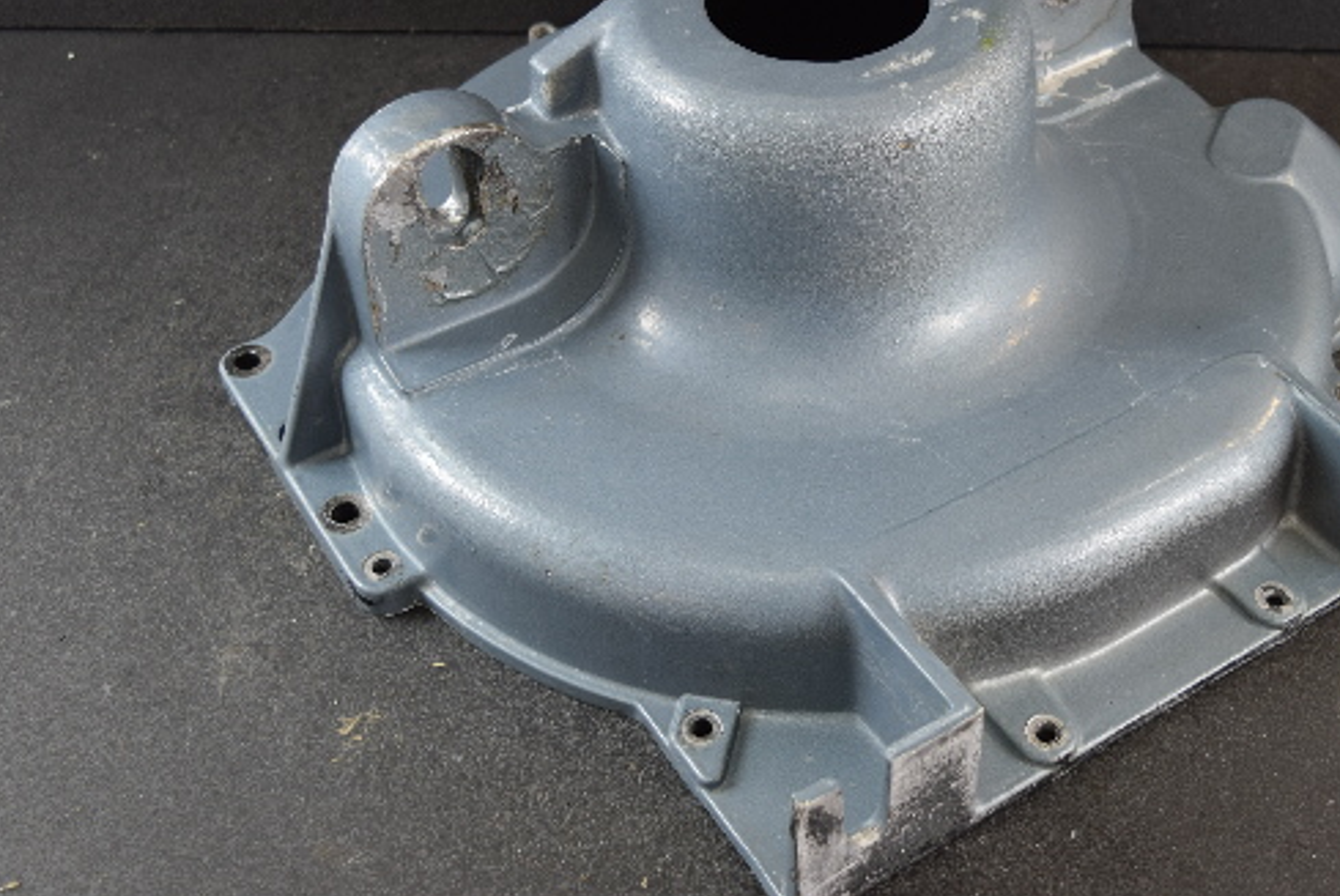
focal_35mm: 51
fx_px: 1900
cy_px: 404
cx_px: 811
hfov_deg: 38.7
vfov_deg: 26.5
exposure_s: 1/125
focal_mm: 26
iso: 400
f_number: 5.6
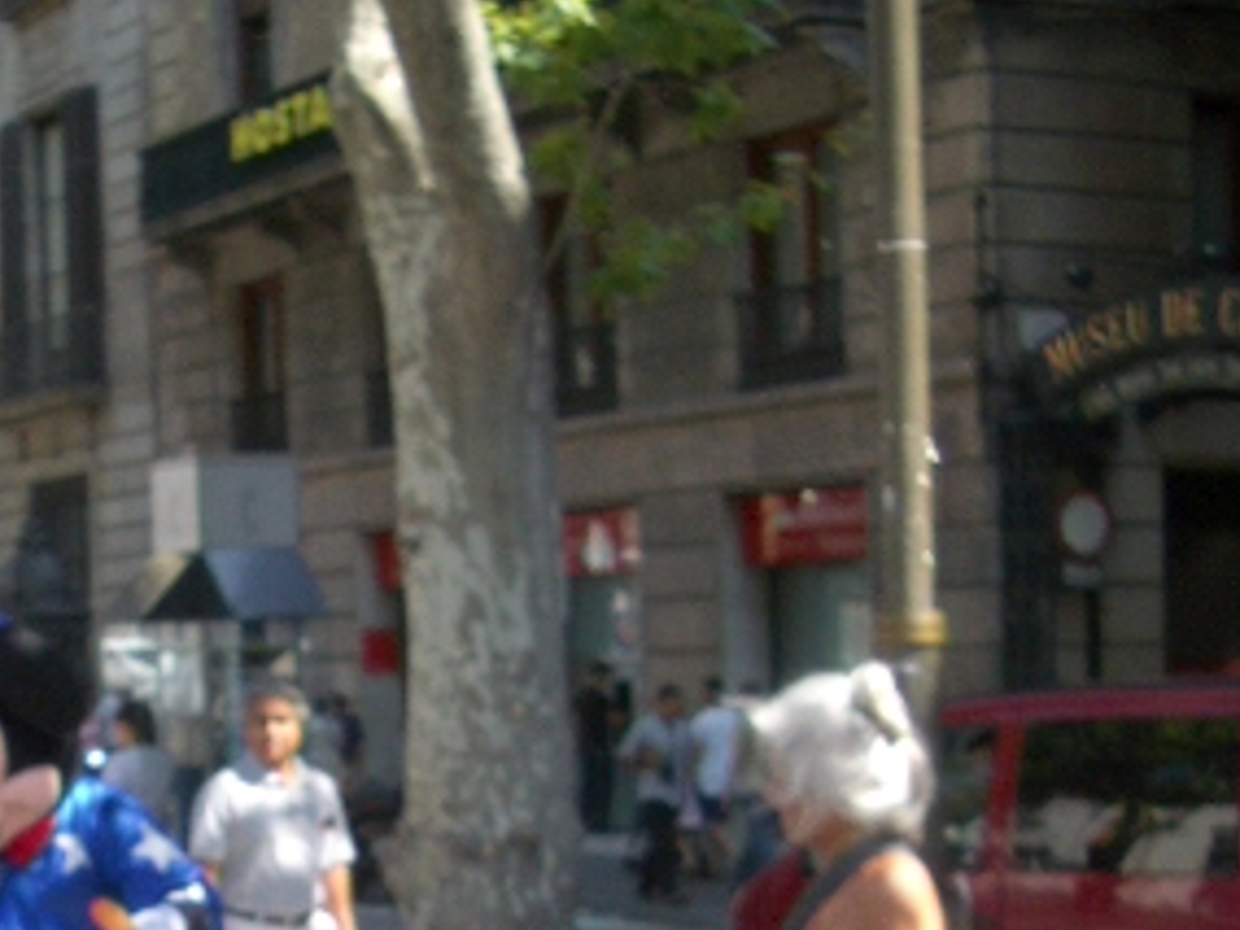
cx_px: 118
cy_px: 952
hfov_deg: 24.0
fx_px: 2830
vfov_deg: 18.1
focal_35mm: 79
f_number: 2.6
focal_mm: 5.8
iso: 50
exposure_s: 1/320
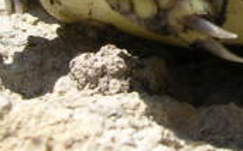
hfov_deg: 13.6
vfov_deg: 8.6
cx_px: 291
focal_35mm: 150
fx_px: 992
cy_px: -54
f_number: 5.6
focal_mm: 5.8
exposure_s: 1/176
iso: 100
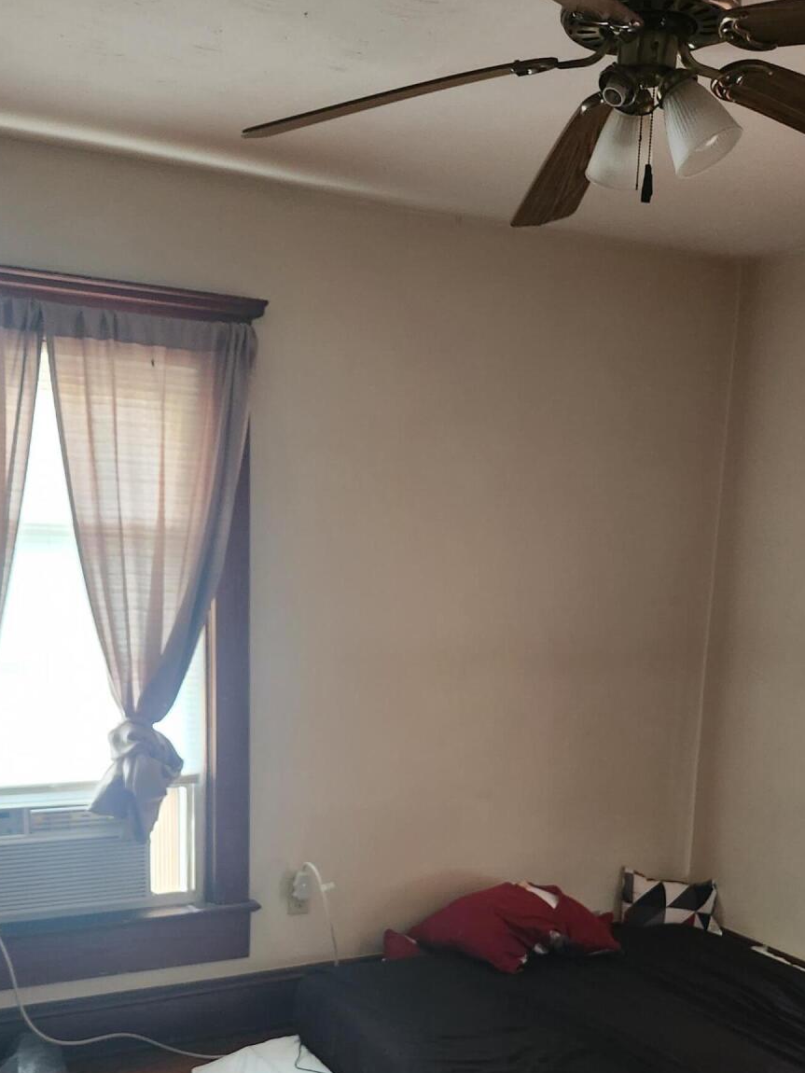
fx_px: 1240
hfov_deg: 36.0
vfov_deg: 45.1
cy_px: 810
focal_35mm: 40
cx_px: 388
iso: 500
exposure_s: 1/60
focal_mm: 5.4
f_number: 1.8
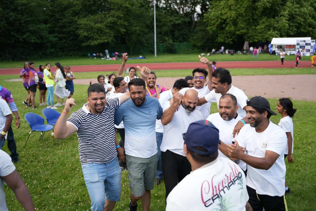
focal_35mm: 35
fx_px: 310
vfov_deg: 37.5
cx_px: 158
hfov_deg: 54.0
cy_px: 106
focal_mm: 35.3
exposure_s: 1/1000
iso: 250
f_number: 2.8
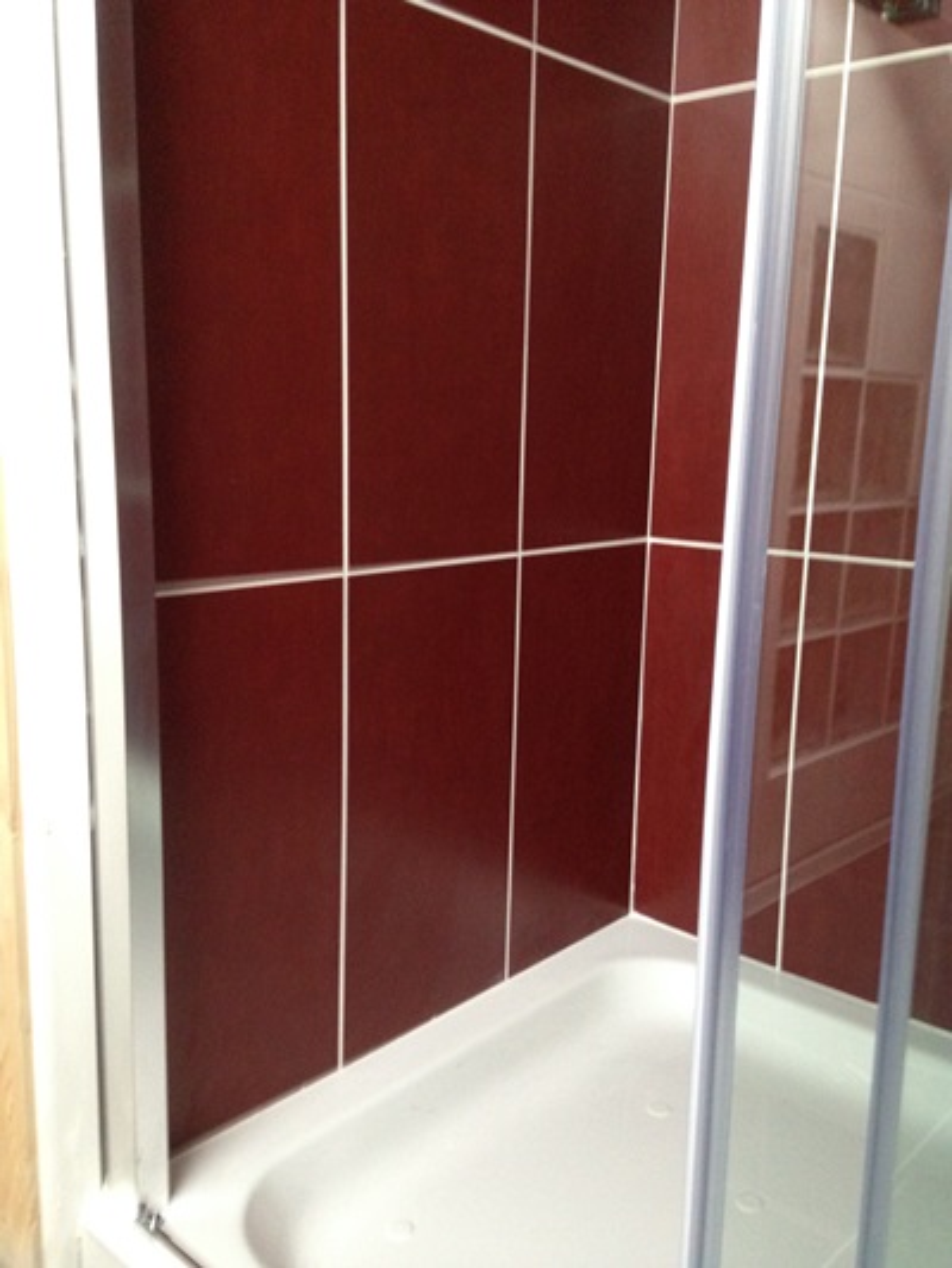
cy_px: 634
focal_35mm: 33
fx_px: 1210
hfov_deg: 43.0
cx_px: 476
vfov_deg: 55.3
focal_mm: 4.12
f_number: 2.4
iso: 320
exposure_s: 1/20
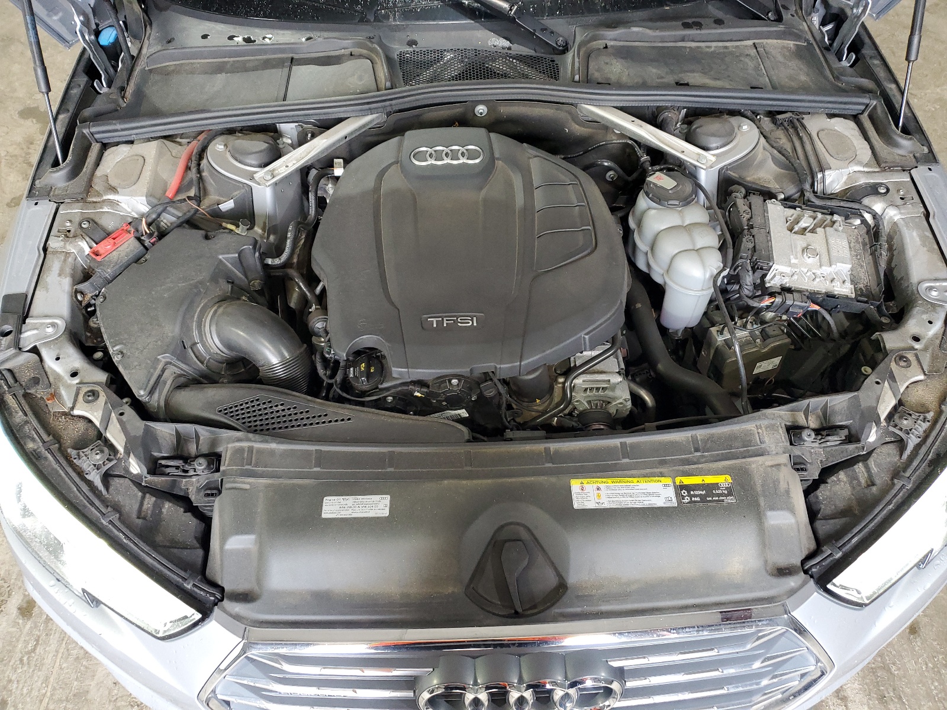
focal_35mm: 26
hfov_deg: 67.3
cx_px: 474
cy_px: 355
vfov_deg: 53.1
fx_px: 711
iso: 167
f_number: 1.5
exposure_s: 1/60.2
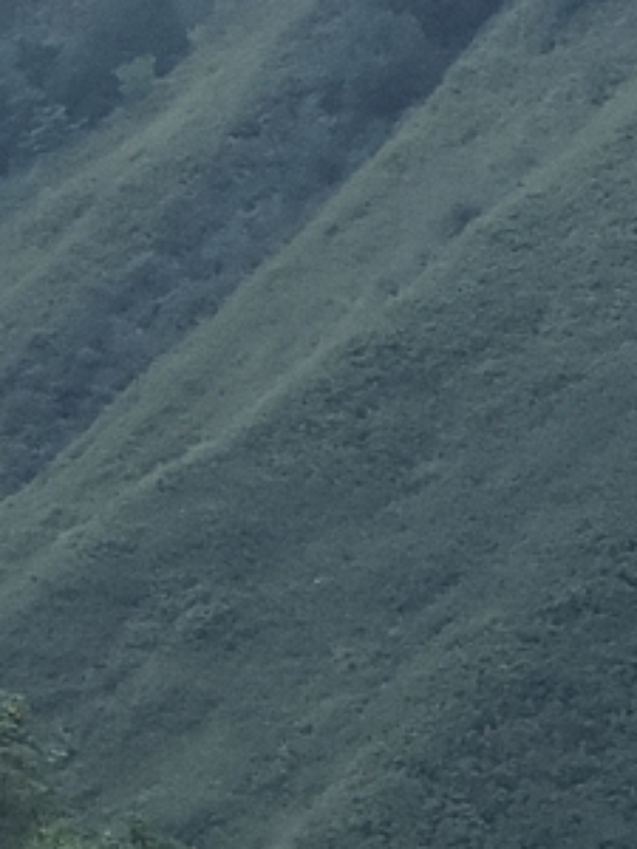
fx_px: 21544
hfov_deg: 1.7
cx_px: -48
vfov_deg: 2.3
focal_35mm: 878
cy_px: 71
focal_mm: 95
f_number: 16
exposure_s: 1/125
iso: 1000
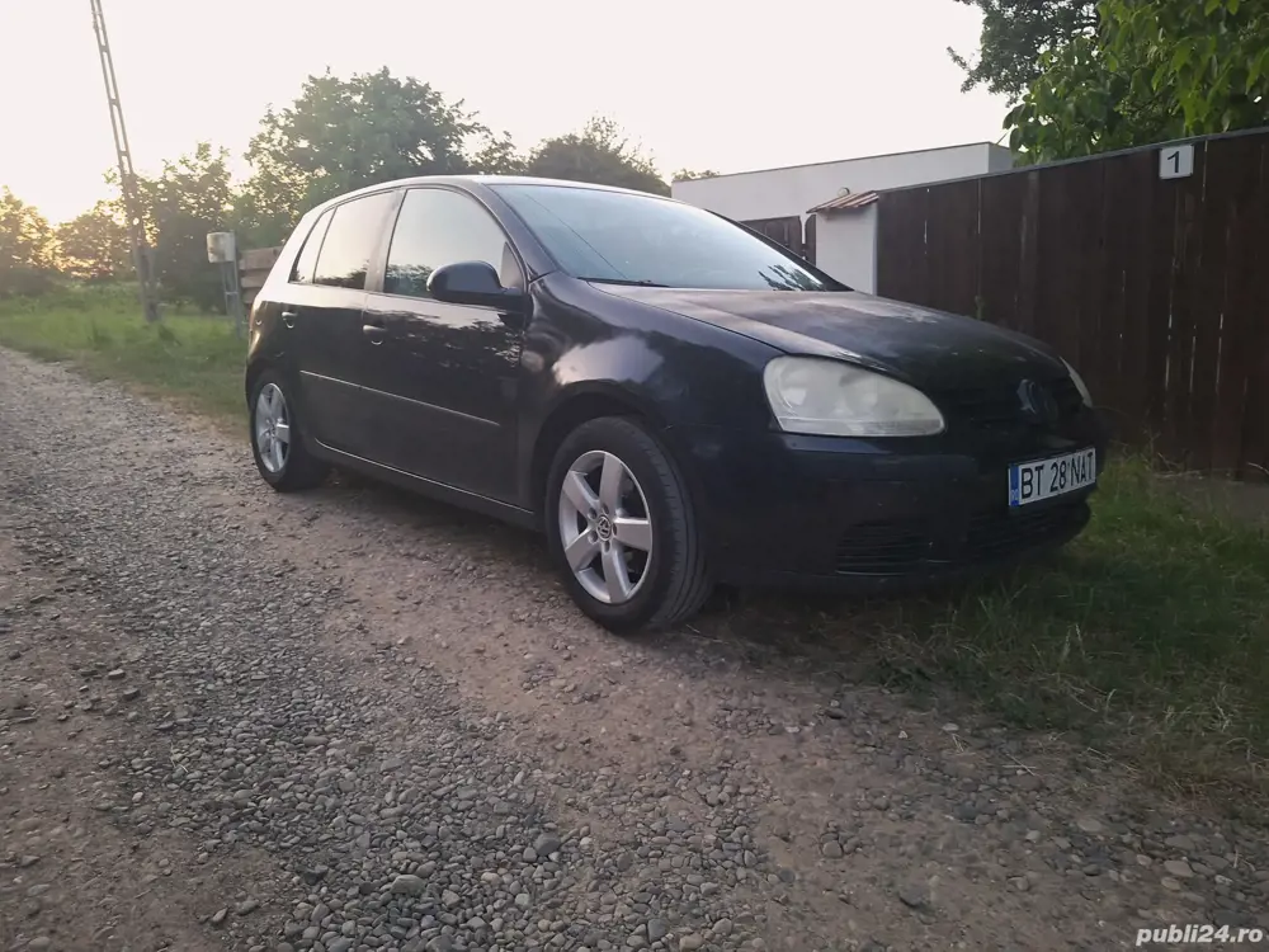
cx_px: 634
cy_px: 476
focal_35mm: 23
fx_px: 843
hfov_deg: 73.9
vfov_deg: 58.9
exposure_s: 1/25
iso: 250
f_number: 1.8
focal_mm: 5.54
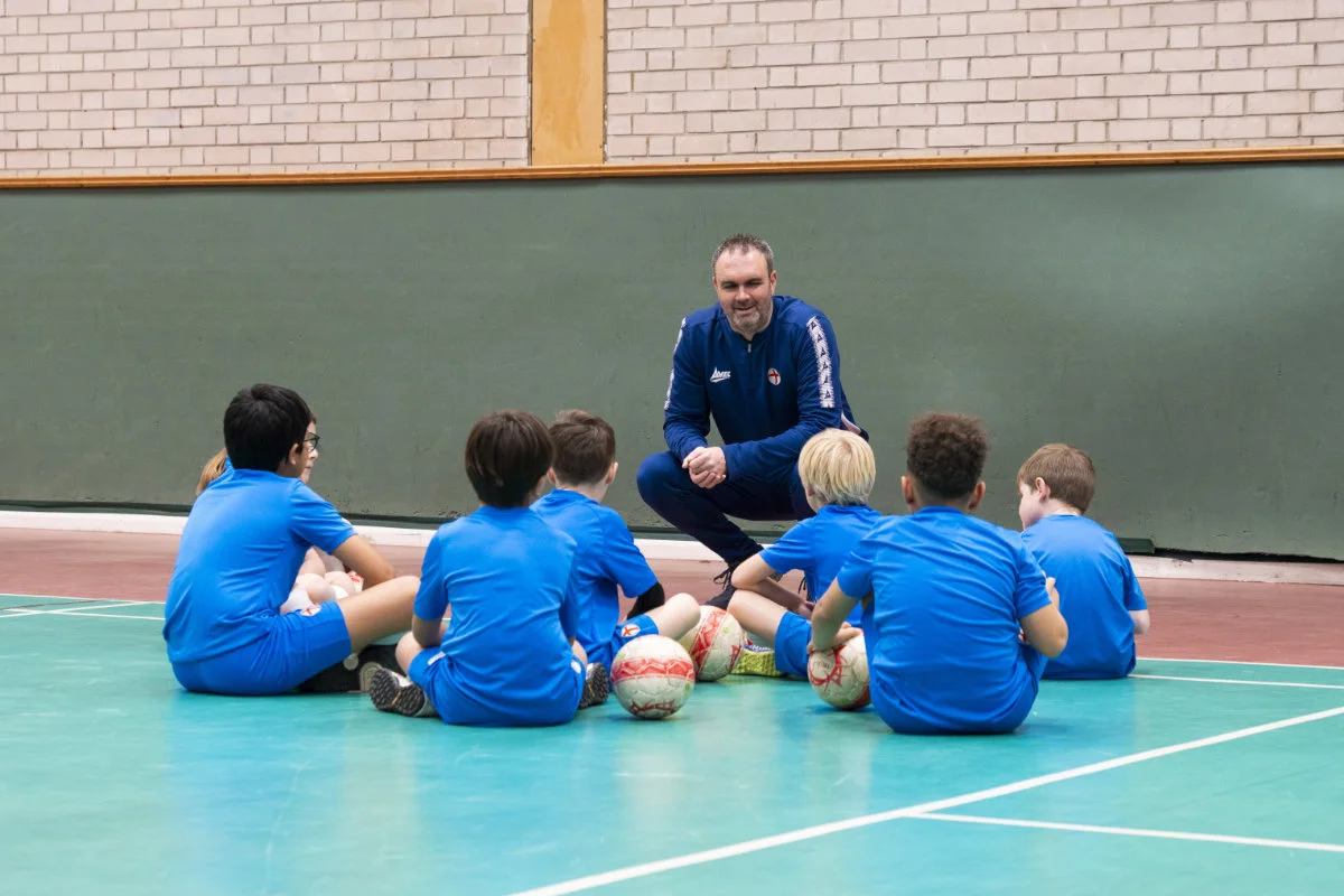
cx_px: 672
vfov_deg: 16.3
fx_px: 3136
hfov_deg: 24.2
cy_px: 448
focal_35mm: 84
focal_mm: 84
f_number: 5.6
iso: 1600
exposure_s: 1/200
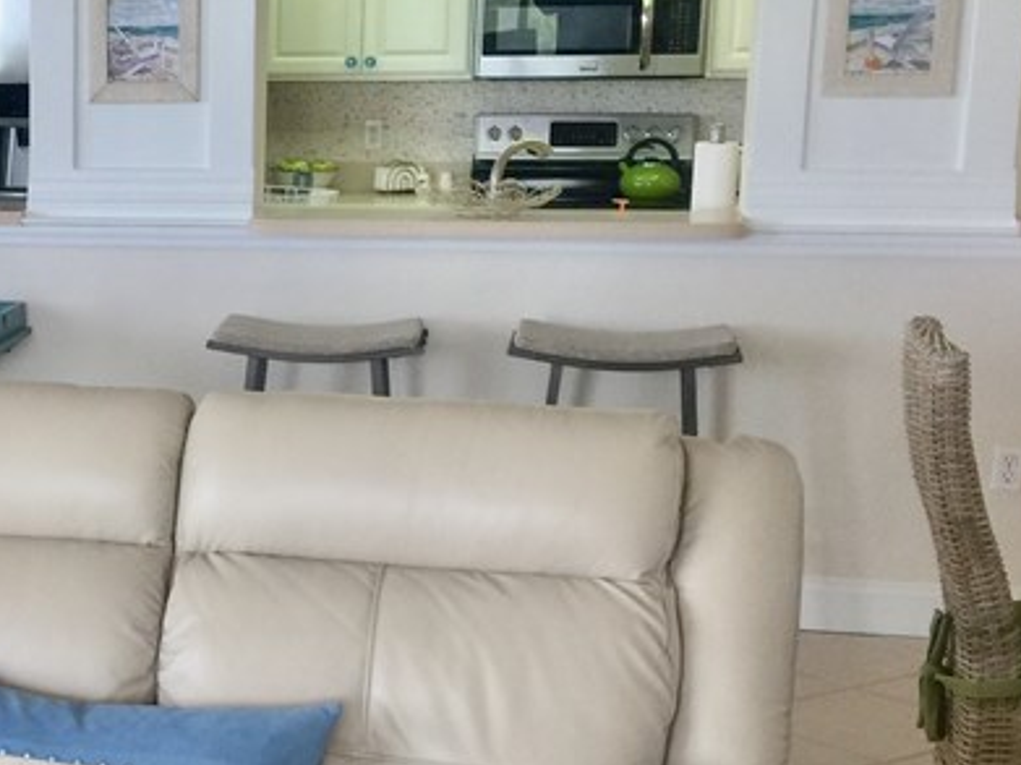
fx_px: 2241
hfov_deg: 23.9
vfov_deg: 19.3
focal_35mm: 76
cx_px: -115
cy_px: 478
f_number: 2.2
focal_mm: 4.15
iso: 32
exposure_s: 1/30
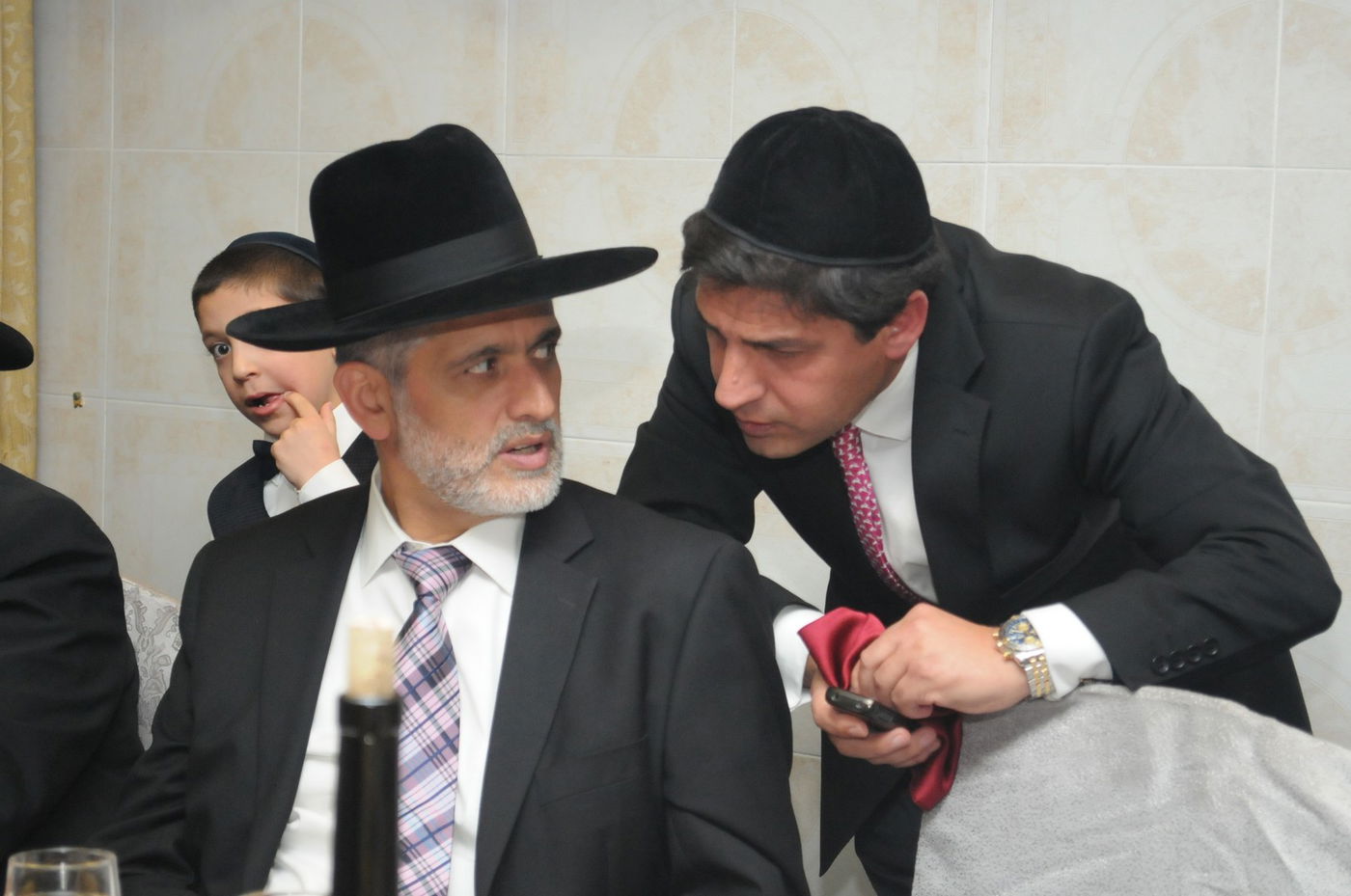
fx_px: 3091
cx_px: 676
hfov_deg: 24.7
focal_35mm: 82
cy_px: 448
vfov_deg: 16.5
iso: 1600
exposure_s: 1/125
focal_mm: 55
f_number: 5.6
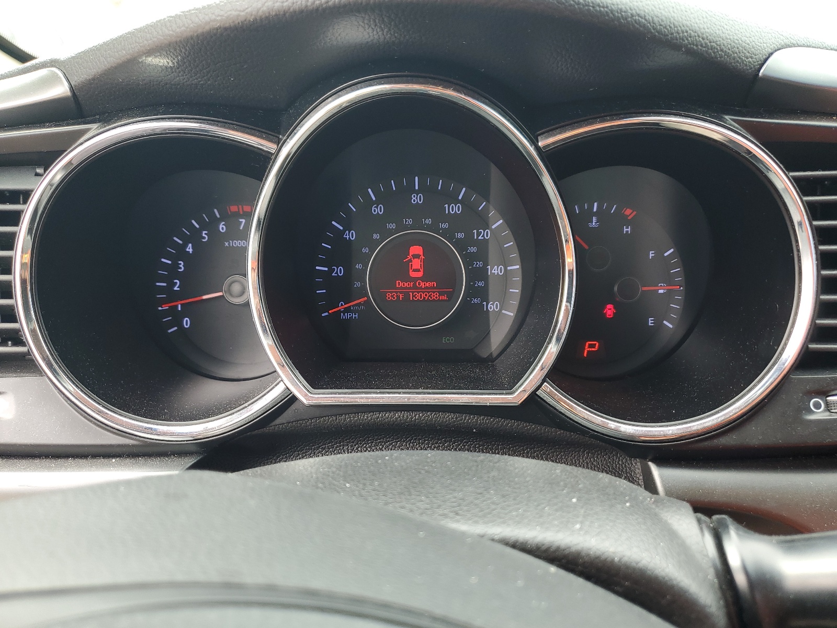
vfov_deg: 53.1
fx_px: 629
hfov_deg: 67.3
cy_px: 314
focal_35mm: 26
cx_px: 418
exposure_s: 1/120
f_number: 1.5
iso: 53
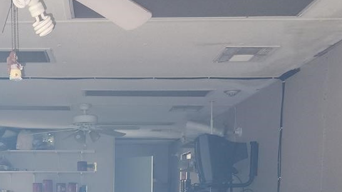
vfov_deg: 23.6
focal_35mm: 47
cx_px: 77
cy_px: 218
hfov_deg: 42.1
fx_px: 426
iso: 125
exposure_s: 1/18
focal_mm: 5.4
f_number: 1.8
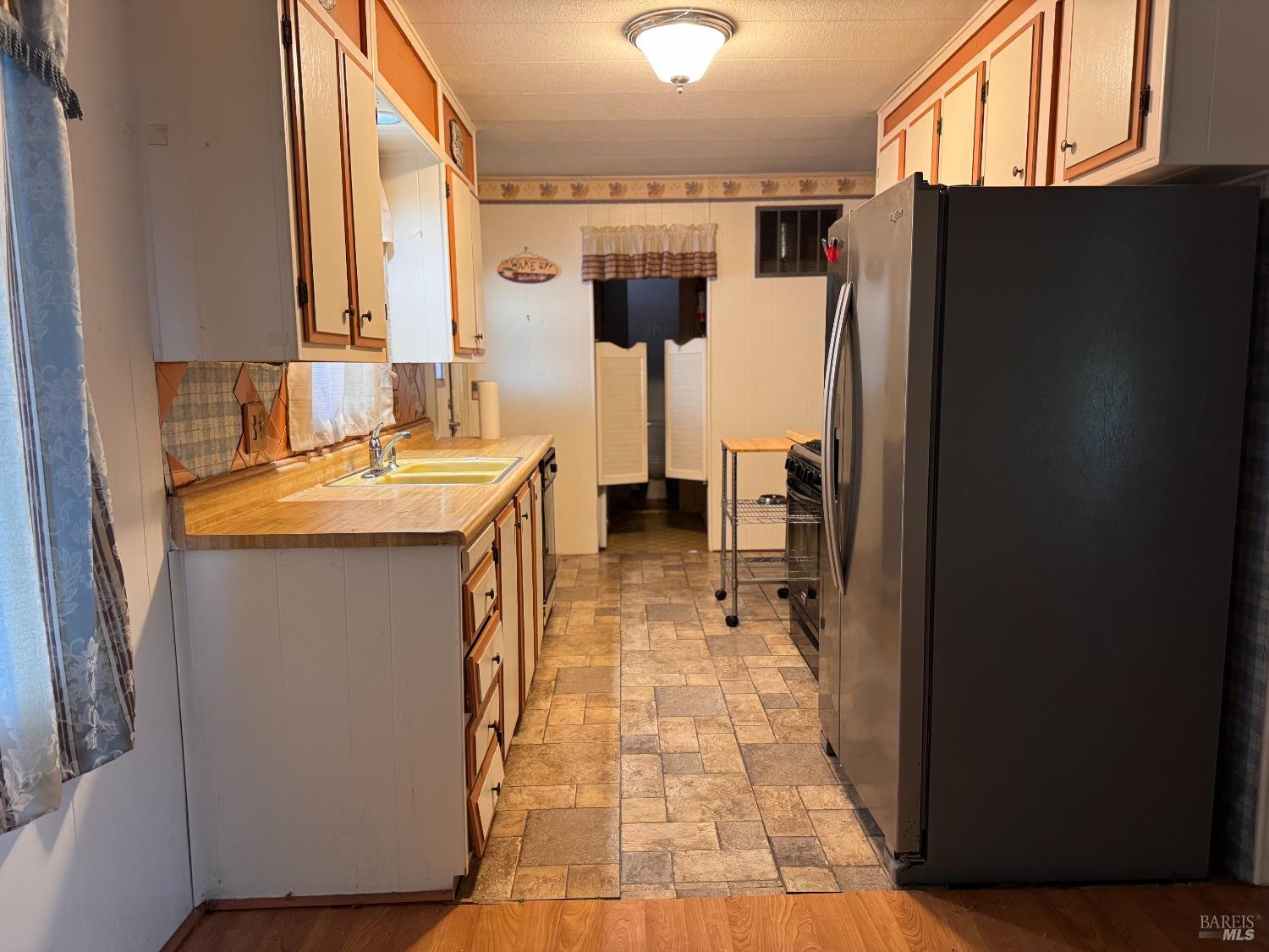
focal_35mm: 24
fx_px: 880
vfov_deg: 56.8
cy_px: 476
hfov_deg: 71.6
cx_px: 634
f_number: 1.78
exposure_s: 1/60
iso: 400
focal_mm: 6.76
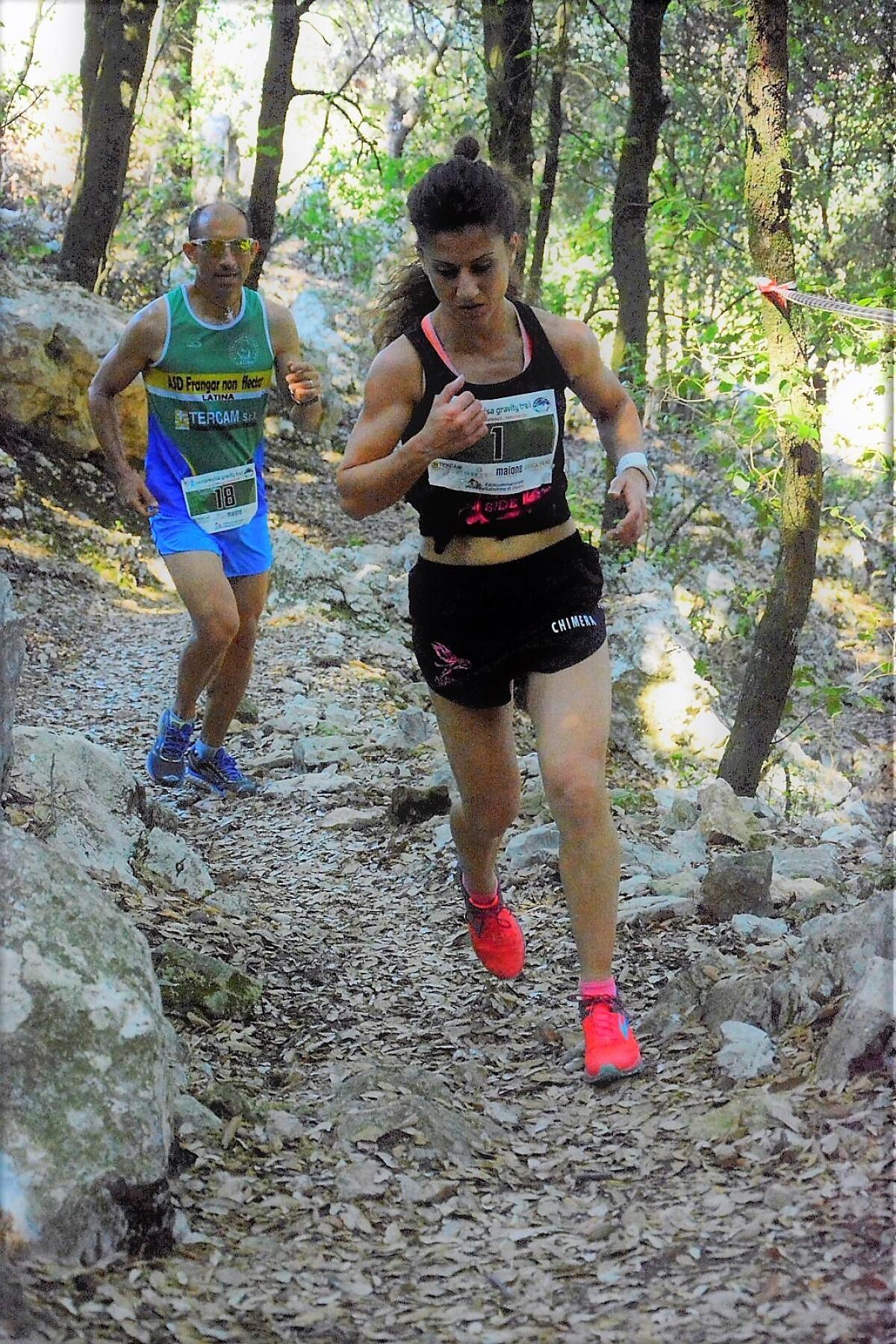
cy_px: 672
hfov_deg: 15.7
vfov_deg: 23.4
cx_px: 448
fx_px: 3246
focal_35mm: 87
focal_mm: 58
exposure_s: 1/1000
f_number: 5
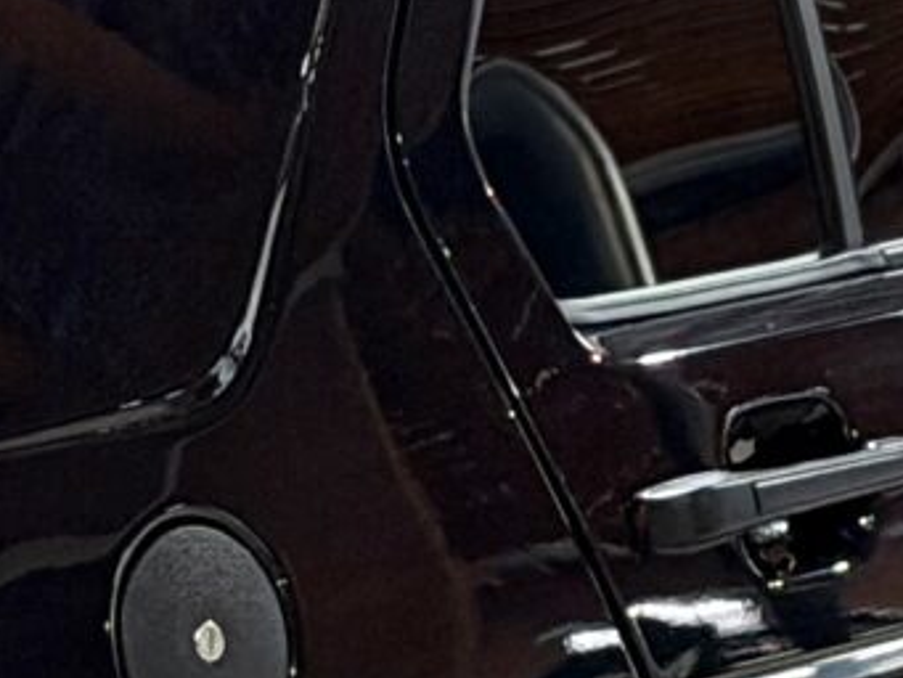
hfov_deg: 5.5
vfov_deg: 4.1
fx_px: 9394
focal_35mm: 360
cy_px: 408
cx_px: 148
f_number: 1.78
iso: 400
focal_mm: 6.76
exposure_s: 1/33
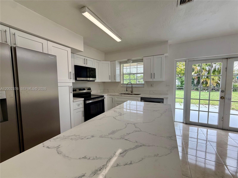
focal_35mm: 14
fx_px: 96
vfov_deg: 85.7
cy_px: 89
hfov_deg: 102.1
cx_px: 119
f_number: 2.2
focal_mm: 2.22
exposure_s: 1/198
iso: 64
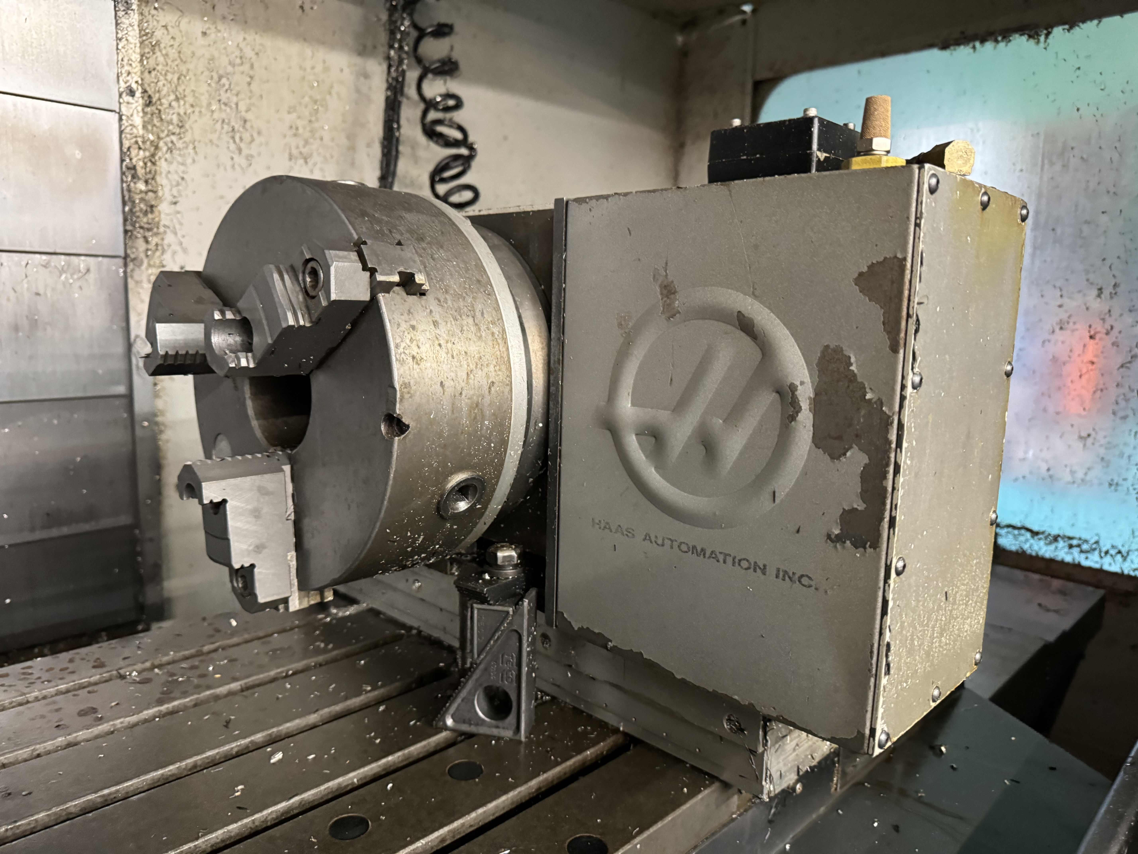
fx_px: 789
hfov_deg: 71.6
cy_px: 427
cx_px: 569
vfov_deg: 56.8
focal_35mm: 24
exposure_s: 1/40
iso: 800
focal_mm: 6.76
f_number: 1.78
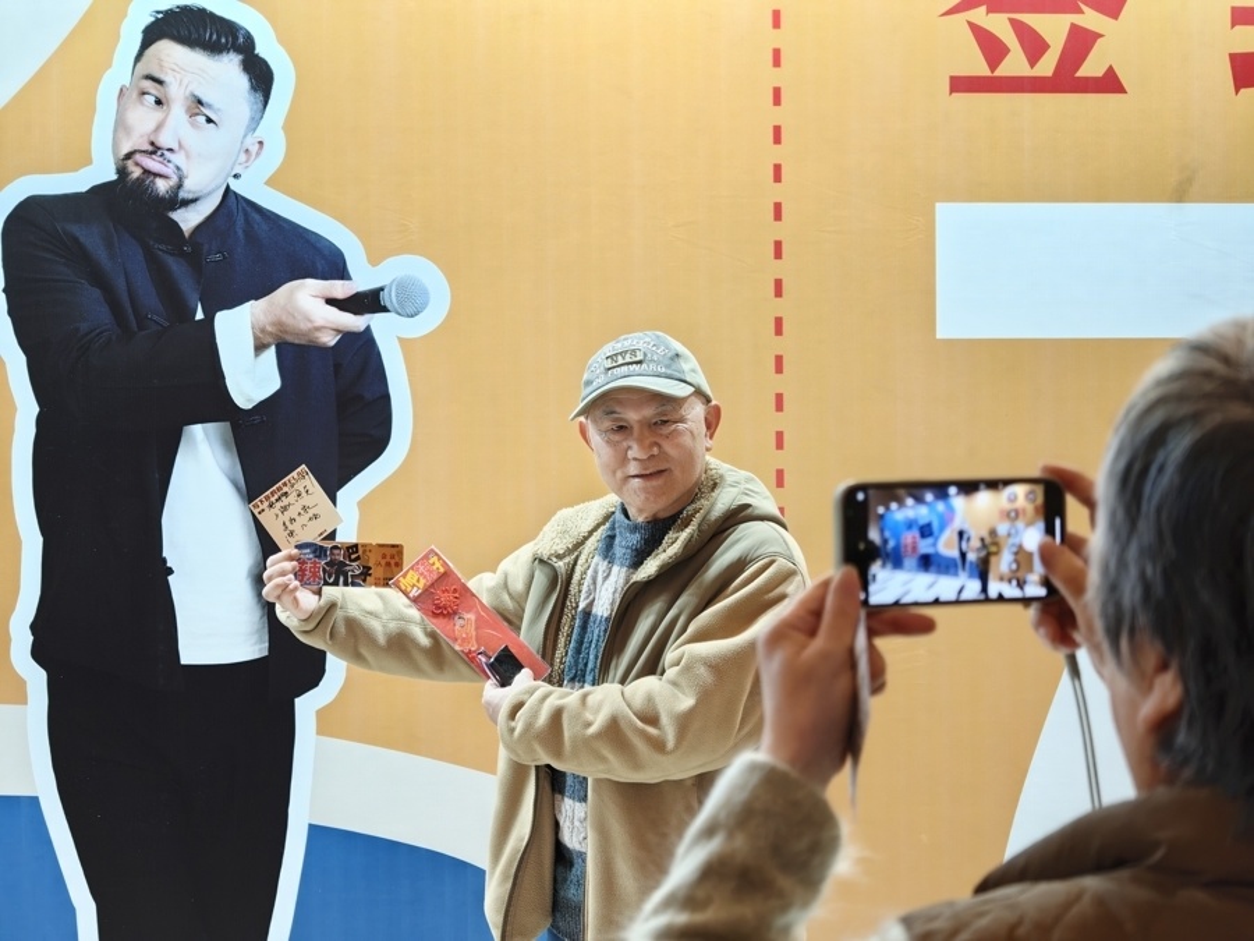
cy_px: 470
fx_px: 2536
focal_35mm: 70
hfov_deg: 27.8
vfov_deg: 21.0
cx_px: 627
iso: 1250
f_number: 2.1
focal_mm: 16.53
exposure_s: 1/50
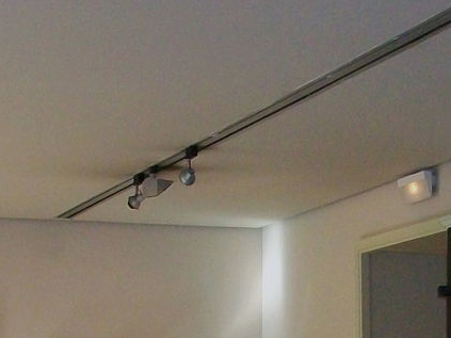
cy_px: 446
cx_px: 368
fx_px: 1576
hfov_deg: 16.2
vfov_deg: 11.9
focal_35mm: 121
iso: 309
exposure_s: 1/40
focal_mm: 5.7
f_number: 2.9
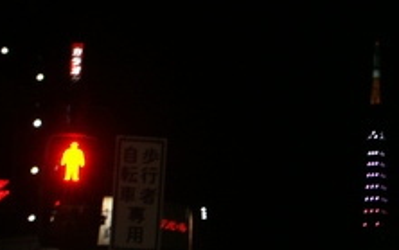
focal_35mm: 132
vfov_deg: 9.9
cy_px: 187
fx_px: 1436
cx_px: 332
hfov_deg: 15.7
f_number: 6.7
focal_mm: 17.23
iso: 100
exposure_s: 1/8
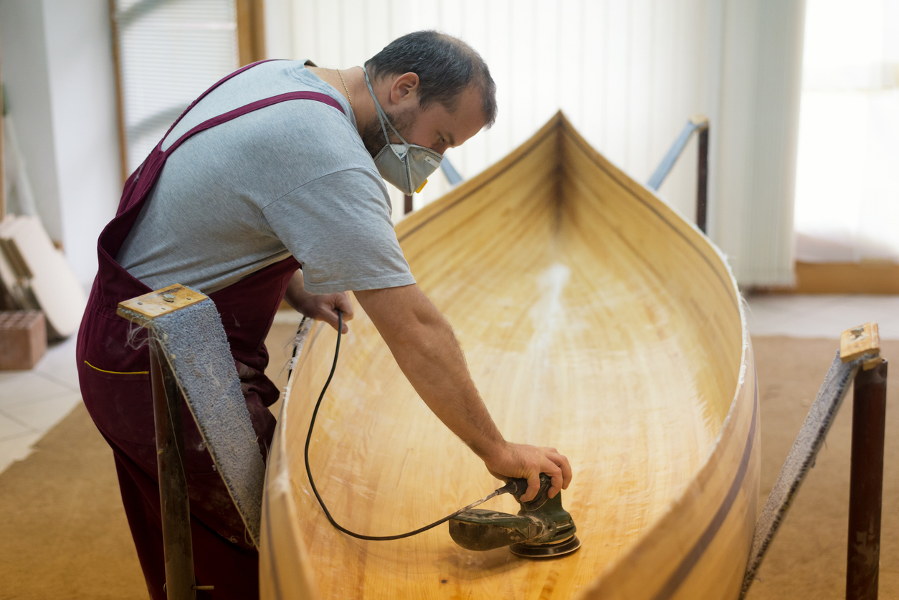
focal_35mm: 50
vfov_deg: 27.0
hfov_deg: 39.6
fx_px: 1249
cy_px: 300
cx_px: 450
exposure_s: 1/500
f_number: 2.8
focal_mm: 50
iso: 1600
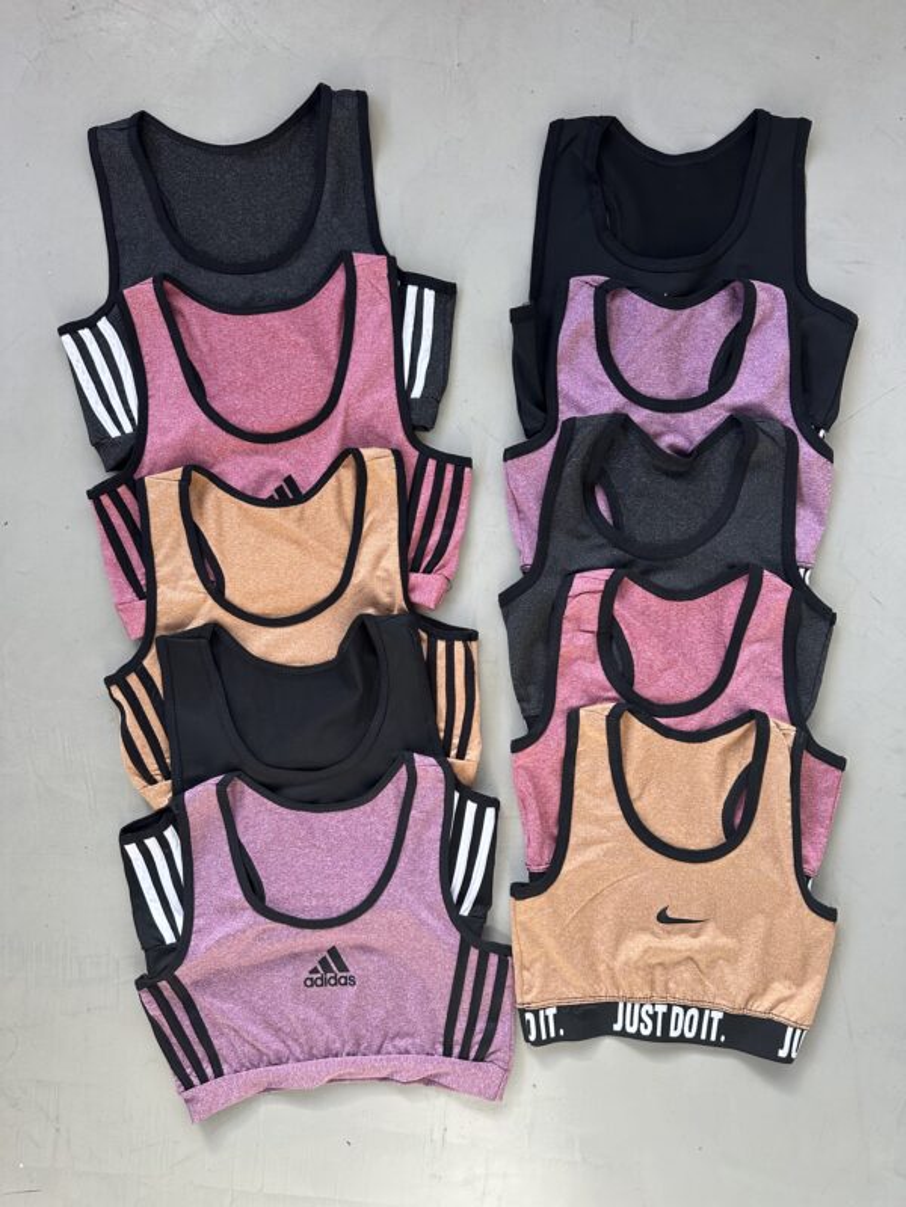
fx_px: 838
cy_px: 604
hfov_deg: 56.8
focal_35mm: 24
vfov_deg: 71.6
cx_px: 453
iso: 125
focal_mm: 6.86
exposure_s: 1/121
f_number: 1.78
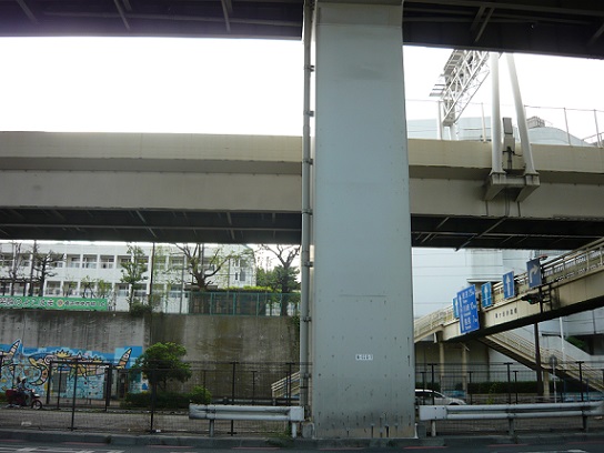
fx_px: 576
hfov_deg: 55.4
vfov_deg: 42.9
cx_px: 302
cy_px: 226
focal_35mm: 33
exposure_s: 1/250
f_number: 2.8
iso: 100
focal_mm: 5.5
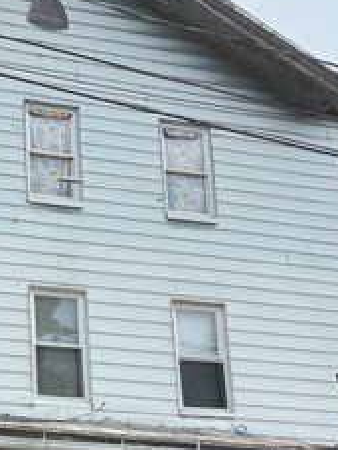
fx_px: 989
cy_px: 344
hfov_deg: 18.1
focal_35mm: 76
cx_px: -97
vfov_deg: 25.3
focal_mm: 5.96
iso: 50
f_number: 1.6
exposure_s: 1/3205
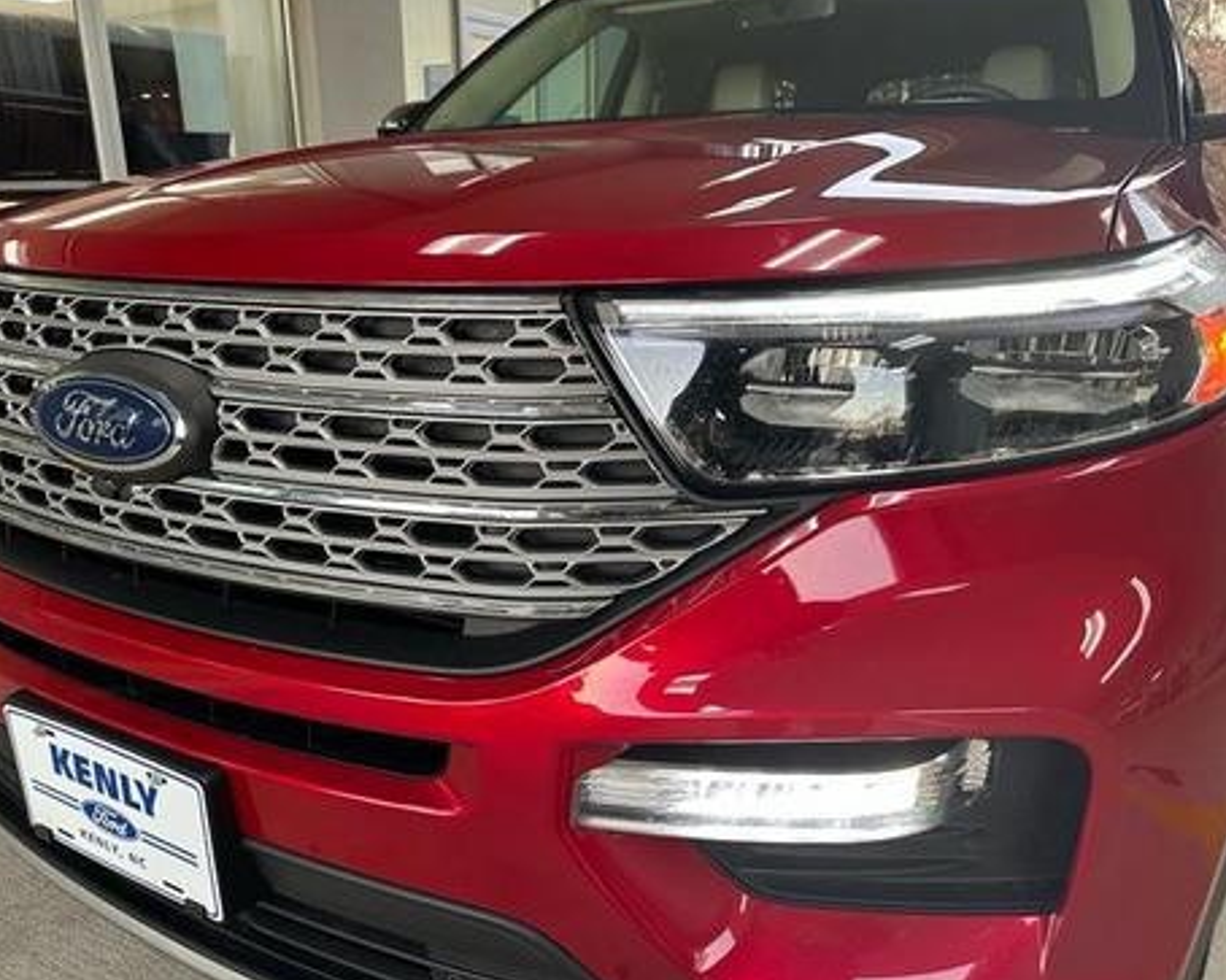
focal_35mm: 26
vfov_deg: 54.9
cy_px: 481
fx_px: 943
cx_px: 570
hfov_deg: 66.0
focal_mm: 6.86
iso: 160
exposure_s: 1/60
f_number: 1.78
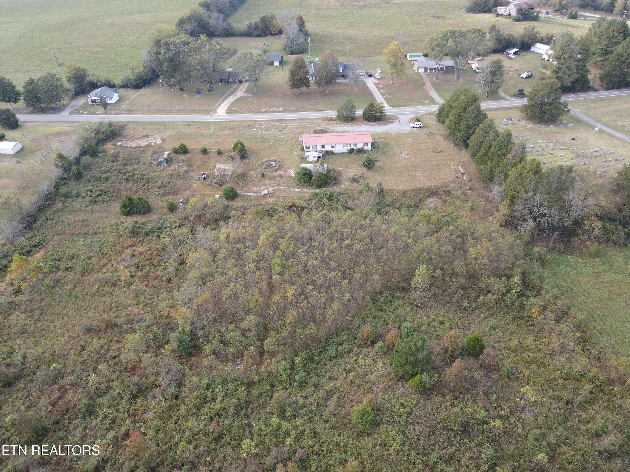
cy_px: 236
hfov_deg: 71.6
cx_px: 315
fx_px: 437
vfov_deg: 56.8
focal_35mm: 24
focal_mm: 4.5
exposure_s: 1/80
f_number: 2.8
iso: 100
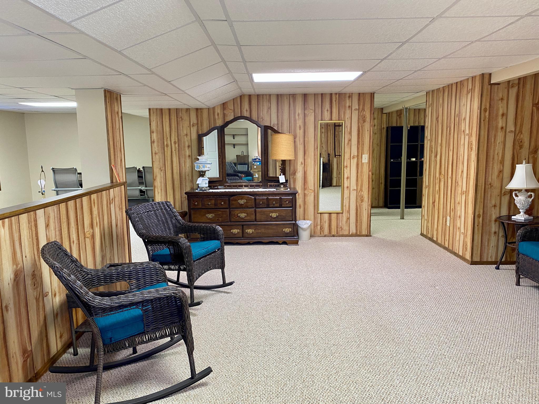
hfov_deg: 67.3
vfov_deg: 53.1
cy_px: 202
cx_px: 270
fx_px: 405
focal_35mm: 26
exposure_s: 1/60
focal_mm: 4.25
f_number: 1.8
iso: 80
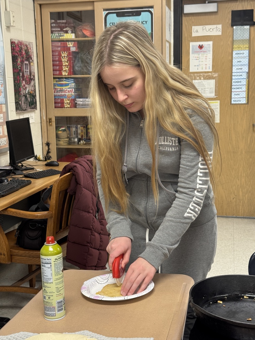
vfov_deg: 39.7
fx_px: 471
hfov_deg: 30.3
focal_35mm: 48
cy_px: 170
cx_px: 128
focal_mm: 6.76
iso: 125
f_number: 1.78
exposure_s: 1/60
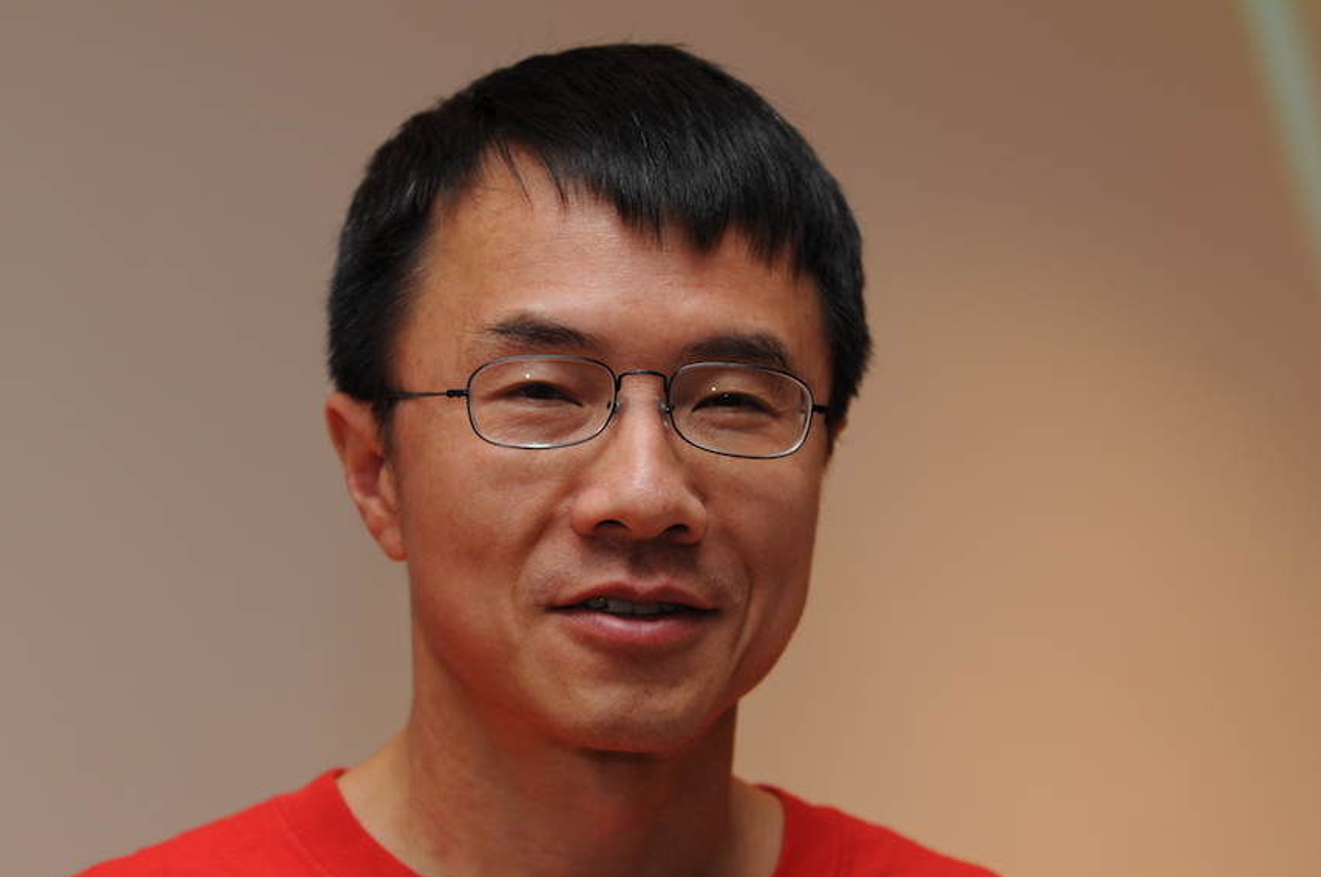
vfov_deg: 10.4
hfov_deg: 15.6
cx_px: 638
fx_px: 4823
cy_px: 496
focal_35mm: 132
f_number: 3.2
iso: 200
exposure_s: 1/60
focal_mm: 75
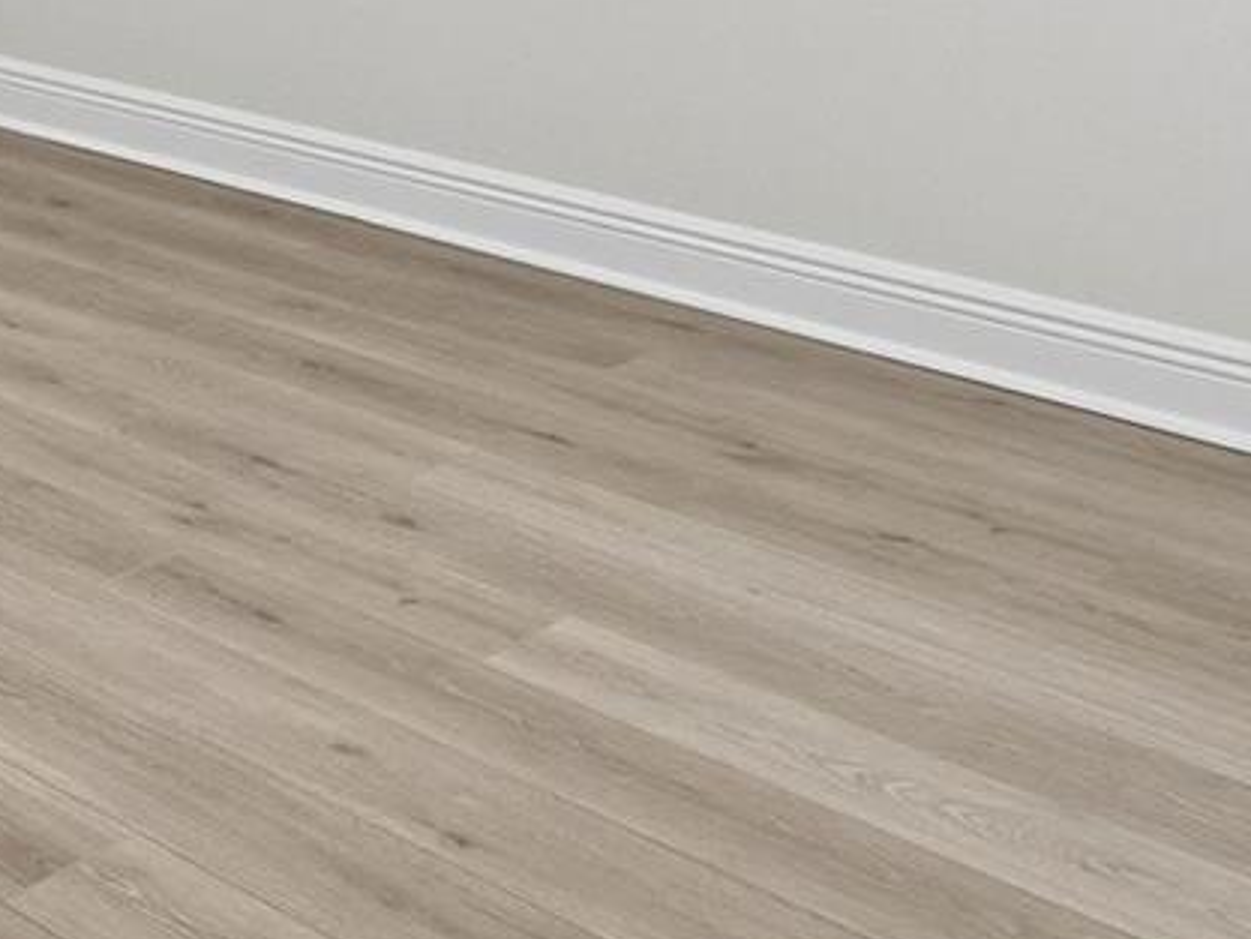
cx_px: -933
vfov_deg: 21.2
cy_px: -441
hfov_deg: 22.1
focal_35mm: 59
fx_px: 2133
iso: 160
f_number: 8
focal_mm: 16
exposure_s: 1/60
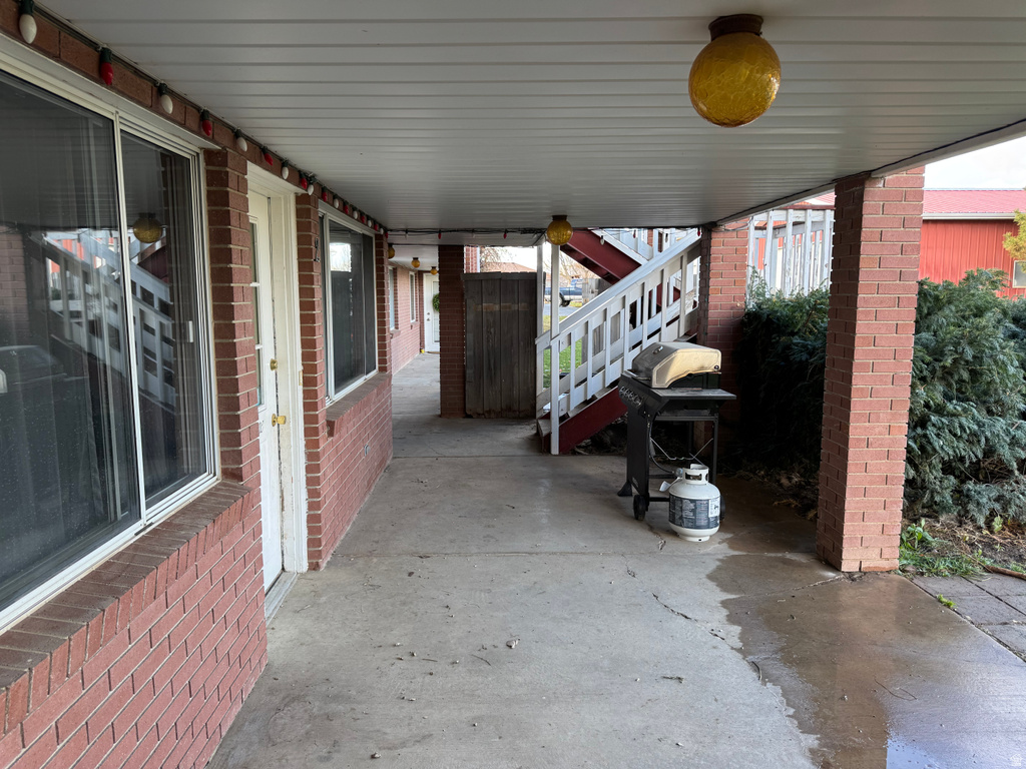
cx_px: 513
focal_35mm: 24
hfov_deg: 71.6
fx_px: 711
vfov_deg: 56.8
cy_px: 384
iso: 64
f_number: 1.78
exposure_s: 1/121
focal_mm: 6.76
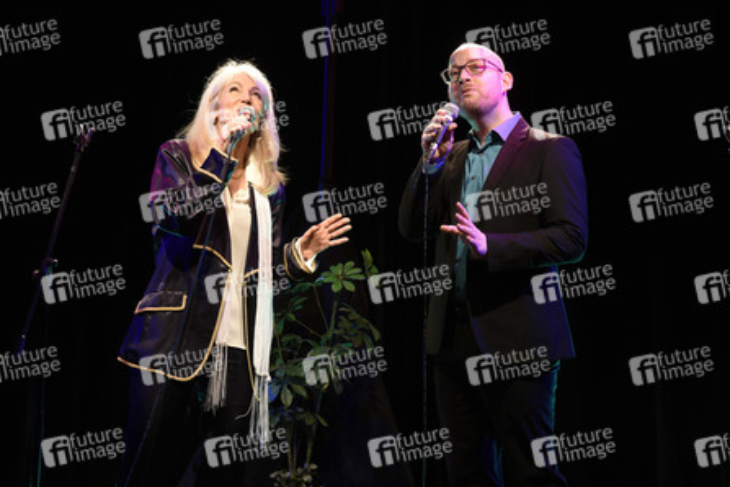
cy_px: 244
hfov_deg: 16.9
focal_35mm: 121
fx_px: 2453
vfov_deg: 11.3
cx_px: 367
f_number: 6.3
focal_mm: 120
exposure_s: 1/100
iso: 640
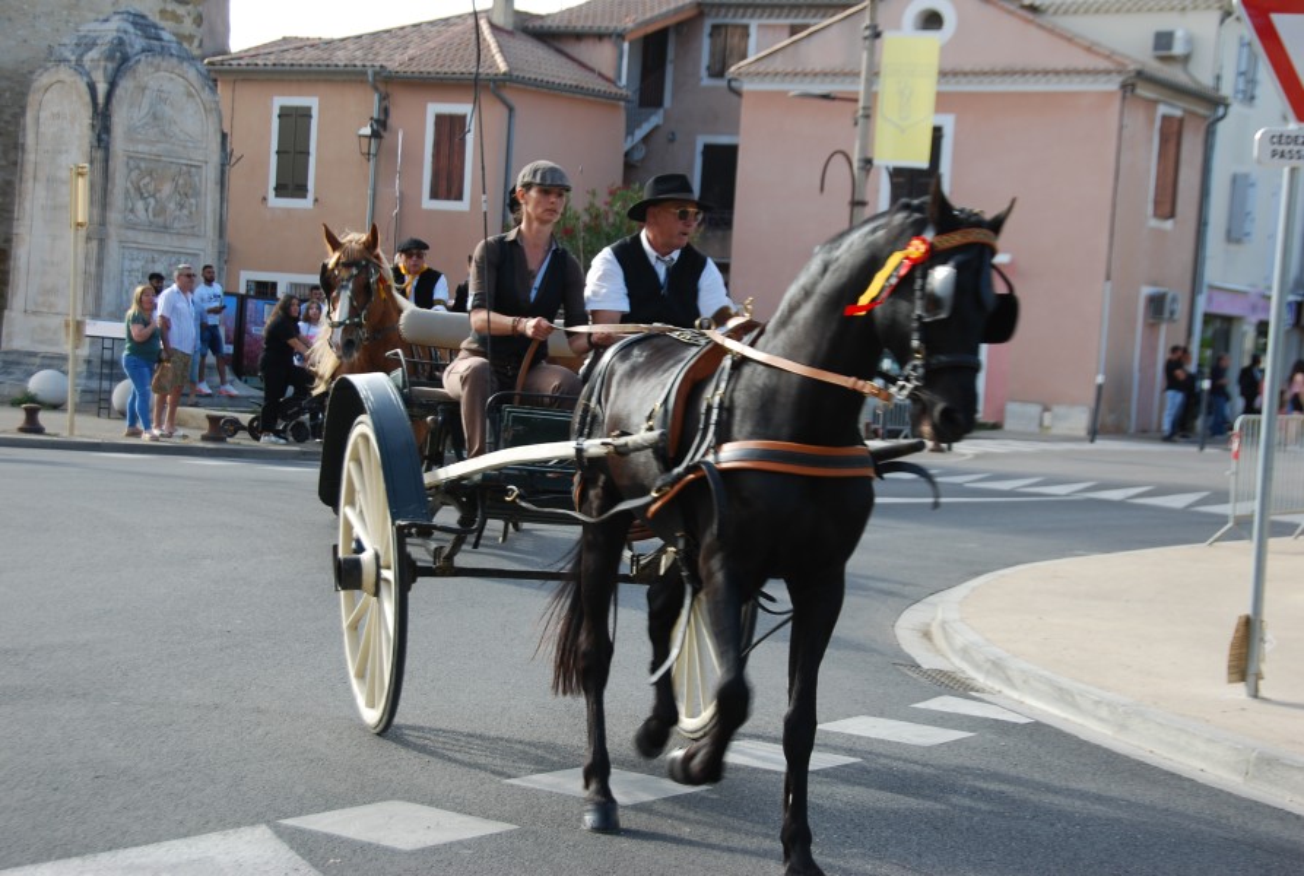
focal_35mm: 66
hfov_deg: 30.4
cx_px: 652
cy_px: 438
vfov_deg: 20.7
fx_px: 2396
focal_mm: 44
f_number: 5.6
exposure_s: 1/125
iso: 100
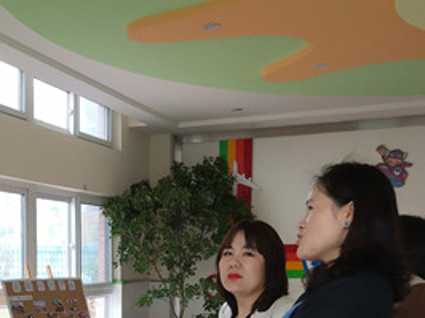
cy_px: 336
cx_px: 51
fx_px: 859
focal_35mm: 70
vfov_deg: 20.2
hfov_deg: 26.9
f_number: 1.8
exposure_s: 1/100
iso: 139
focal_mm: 3.95
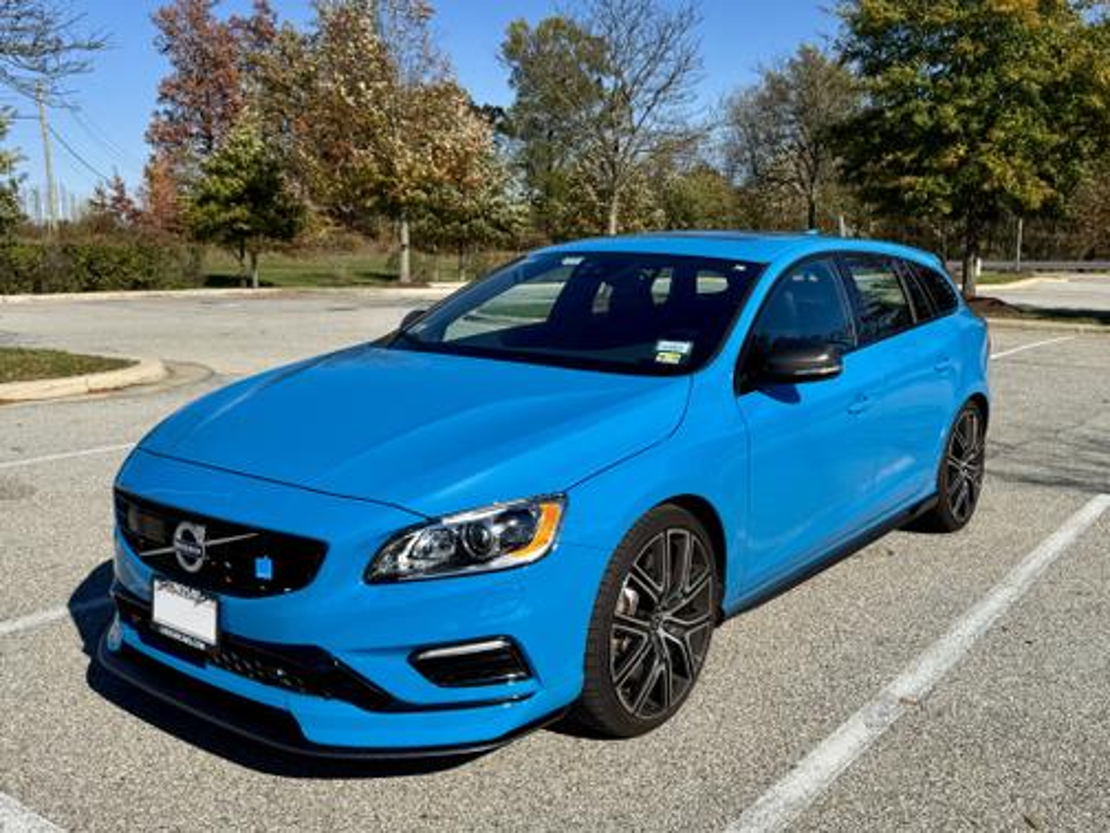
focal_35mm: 24
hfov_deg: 71.6
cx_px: 555
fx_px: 770
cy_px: 416
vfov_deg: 56.8
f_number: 1.78
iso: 80
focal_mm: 6.76
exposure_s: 1/5814
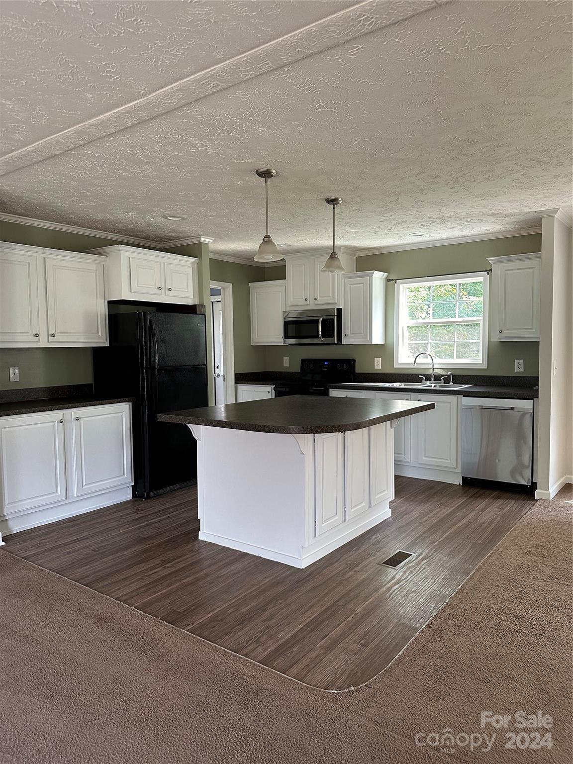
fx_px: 530
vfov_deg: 71.6
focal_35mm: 24
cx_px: 286
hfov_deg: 56.8
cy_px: 382
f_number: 1.78
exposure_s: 1/121
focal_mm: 6.86
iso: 200
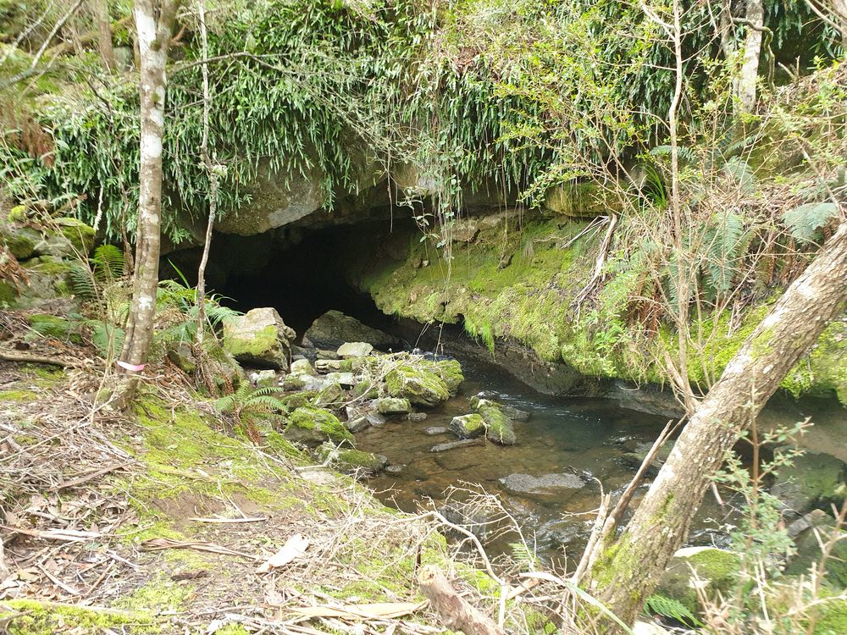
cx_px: 424
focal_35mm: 26
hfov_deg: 67.3
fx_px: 636
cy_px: 318
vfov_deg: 53.1
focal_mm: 4.3
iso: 250
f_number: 2.4
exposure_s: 1/40
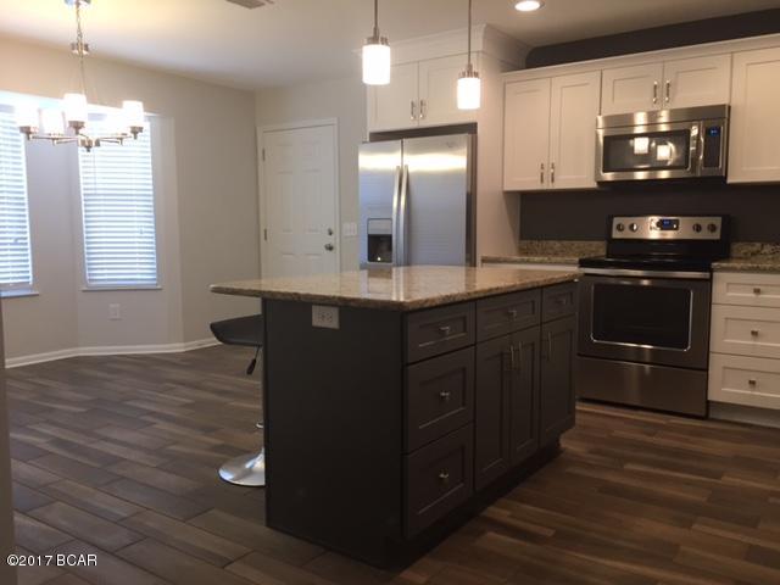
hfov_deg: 61.7
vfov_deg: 48.2
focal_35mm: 29
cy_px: 292
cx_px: 390
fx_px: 653
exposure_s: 1/30
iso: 50
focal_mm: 4.15
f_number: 2.2
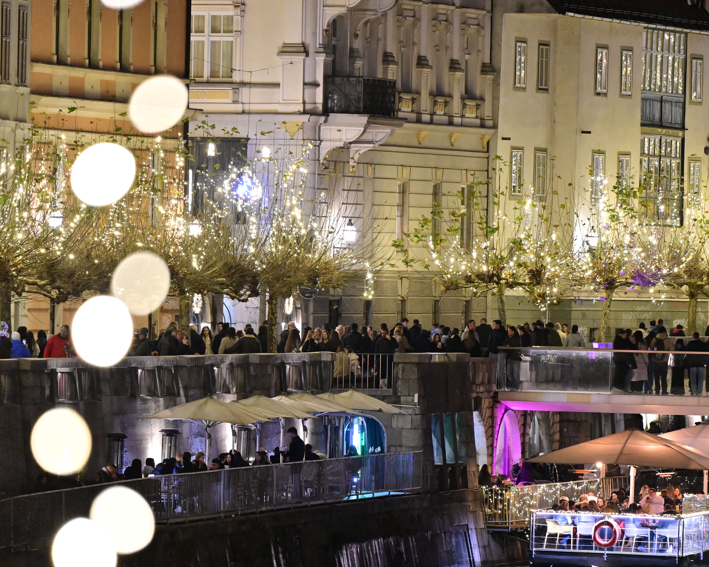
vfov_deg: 4.3
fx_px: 7554
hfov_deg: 5.4
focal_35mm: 360
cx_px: 412
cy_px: 398
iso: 3200
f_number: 3.2
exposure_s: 1/25
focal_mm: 200
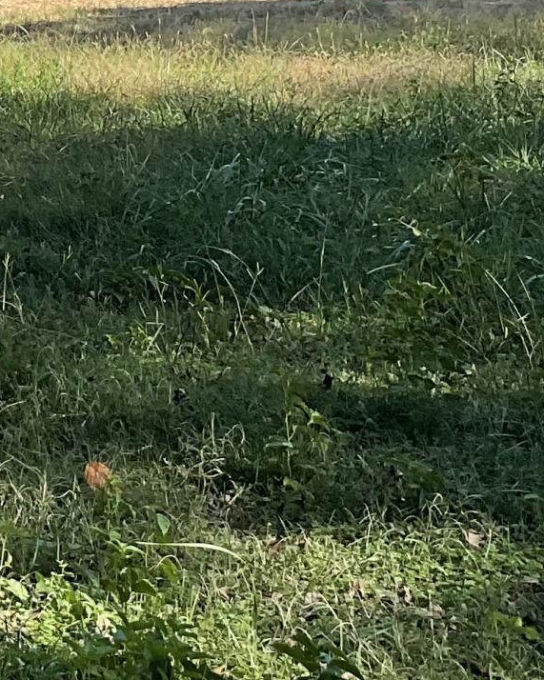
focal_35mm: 119
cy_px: 76
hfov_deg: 12.8
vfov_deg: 16.0
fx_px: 2395
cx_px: -14
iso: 16
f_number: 1.8
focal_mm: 3
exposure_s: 1/997
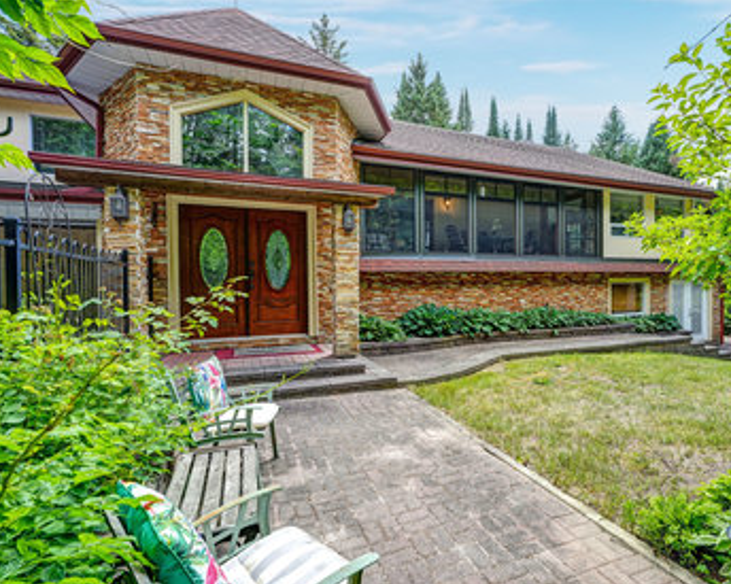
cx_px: 428
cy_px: 289
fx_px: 411
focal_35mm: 19
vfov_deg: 70.8
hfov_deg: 82.6
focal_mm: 16
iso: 100
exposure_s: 1/50
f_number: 8
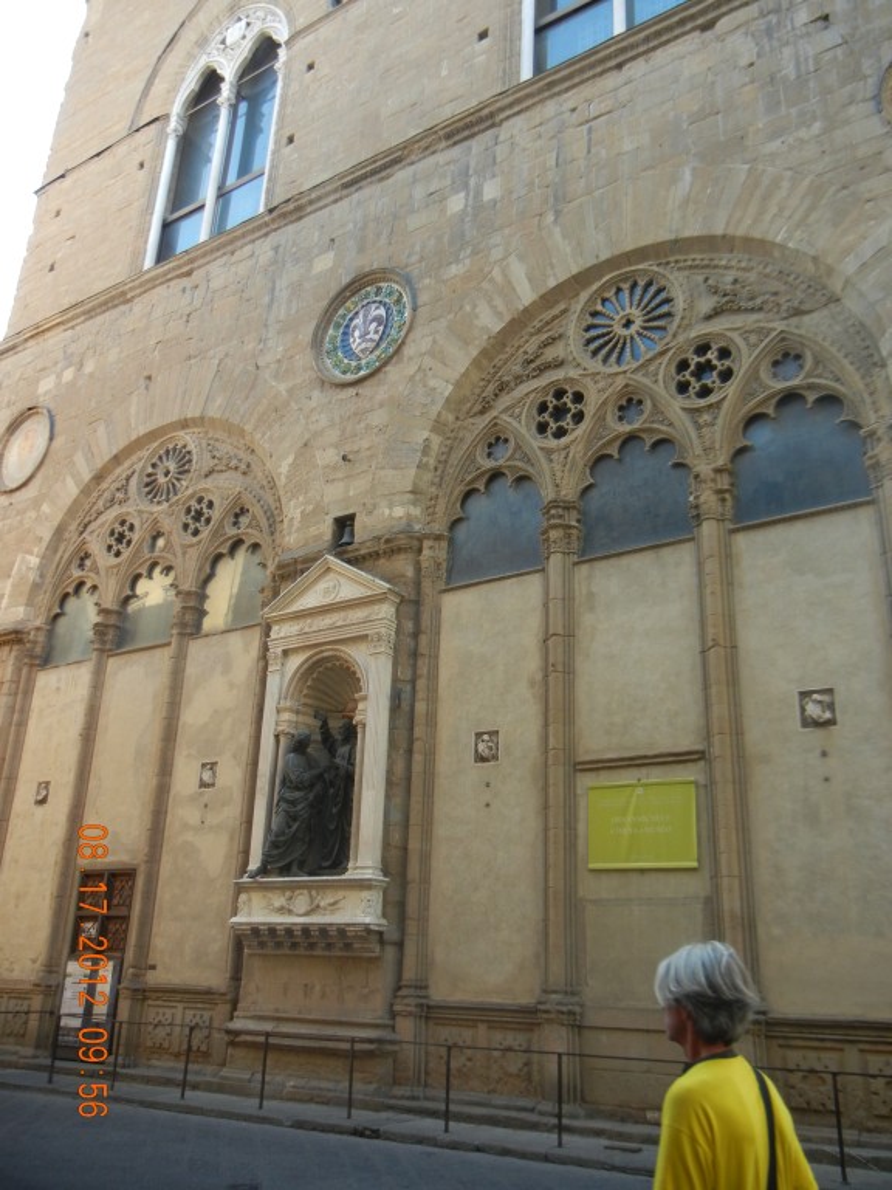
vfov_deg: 60.0
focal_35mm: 30
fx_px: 1031
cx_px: 446
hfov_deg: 46.8
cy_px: 595
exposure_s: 1/119
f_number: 3.5
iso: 160
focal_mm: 5.4
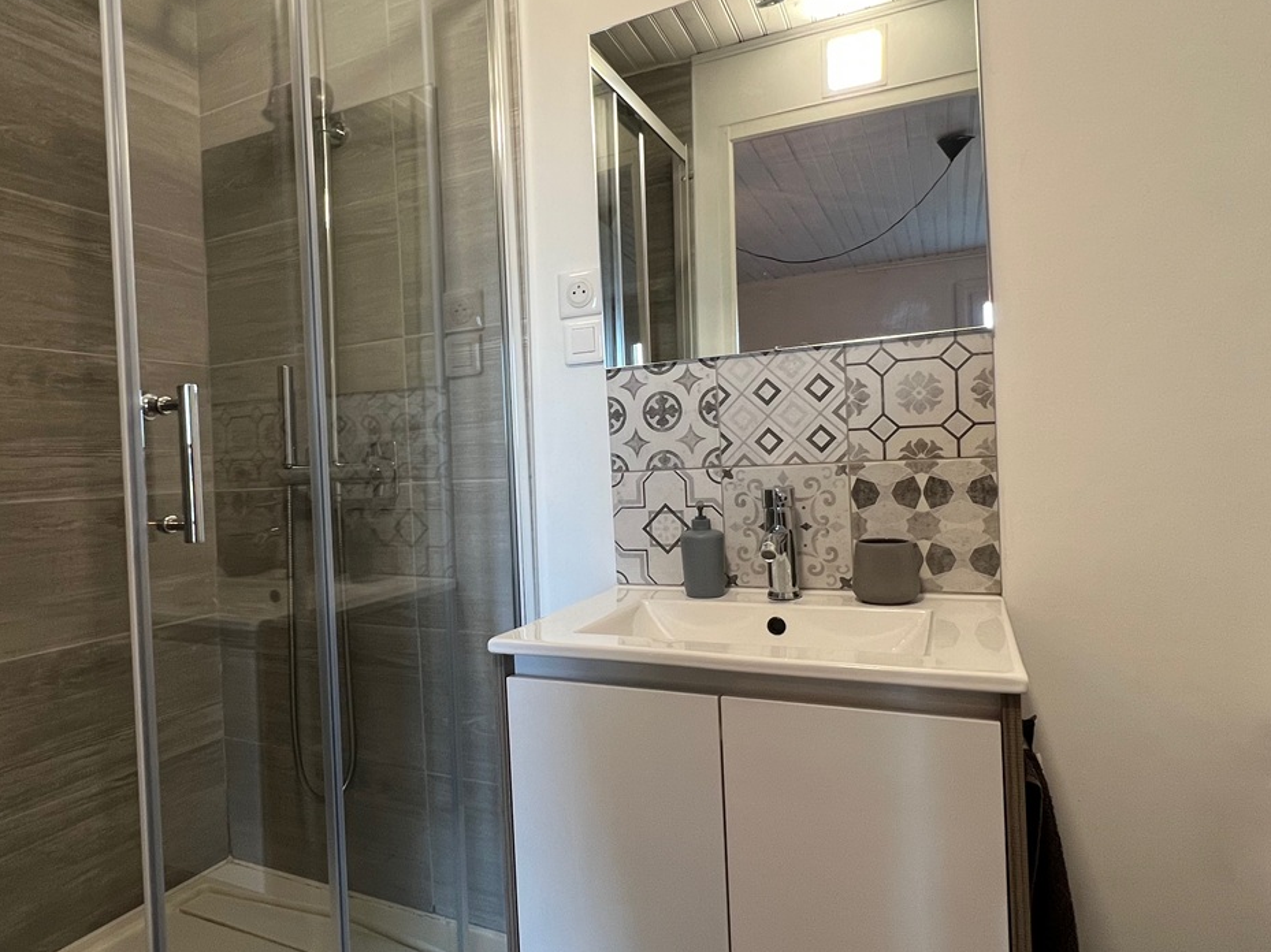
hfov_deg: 78.2
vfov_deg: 63.4
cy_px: 478
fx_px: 771
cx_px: 517
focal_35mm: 21
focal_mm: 1.57
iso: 125
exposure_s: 1/50
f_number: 1.8
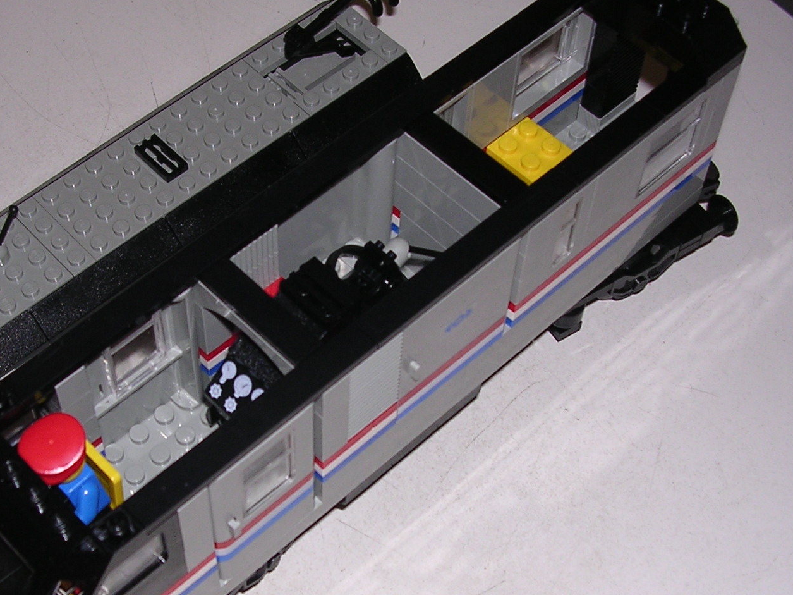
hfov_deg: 31.1
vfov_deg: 23.6
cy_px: 372
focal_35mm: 62
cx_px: 310
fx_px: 1420
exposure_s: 1/60.1
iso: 100
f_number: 2.8
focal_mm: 5.8
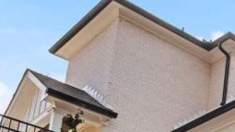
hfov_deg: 21.3
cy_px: 221
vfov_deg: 13.9
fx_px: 492
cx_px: 378
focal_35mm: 79
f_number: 16
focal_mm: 16
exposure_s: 1/800
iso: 640
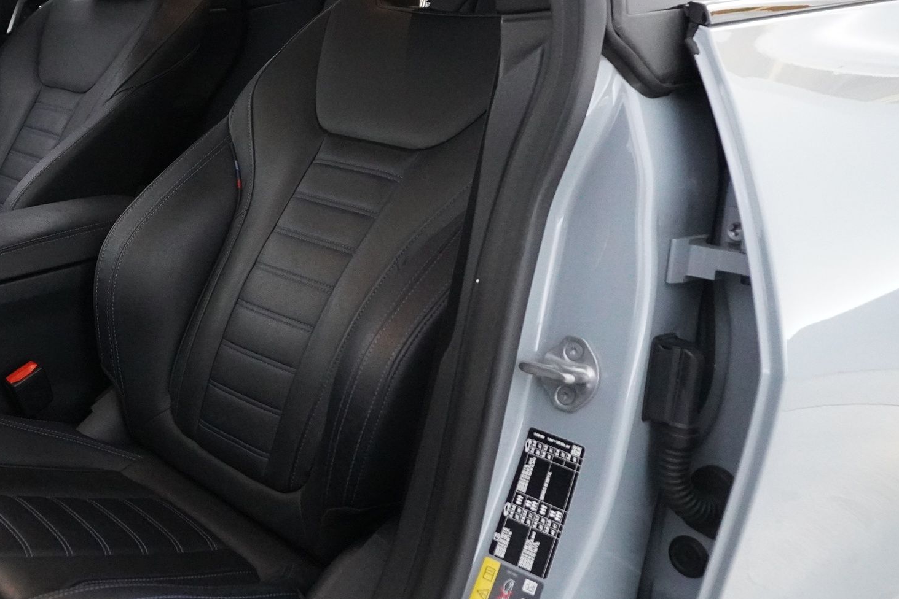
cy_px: 236
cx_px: 135
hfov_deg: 44.2
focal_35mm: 41
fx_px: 1024
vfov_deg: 32.5
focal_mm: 16
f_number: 3.5
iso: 6400
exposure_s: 1/125
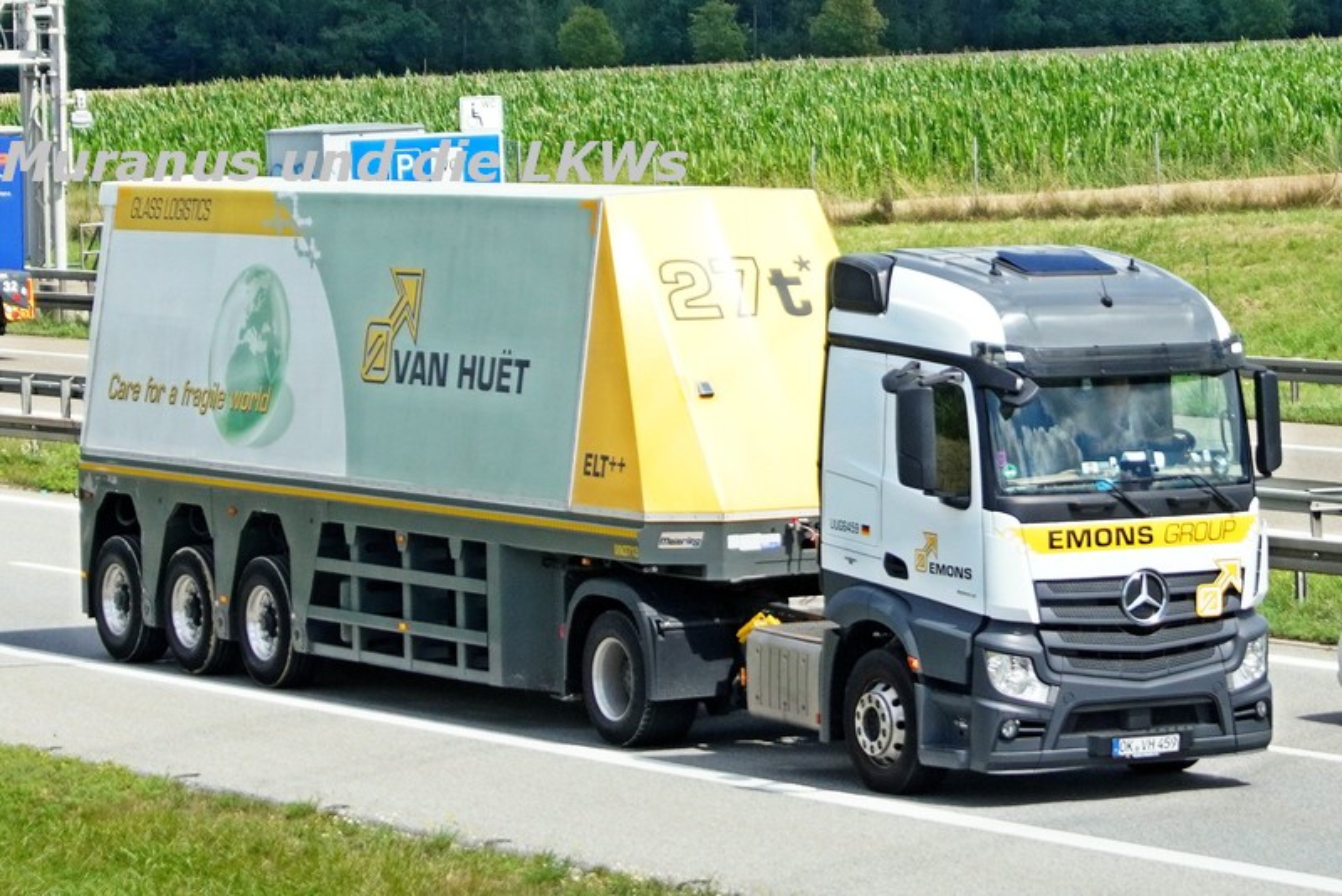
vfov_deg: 16.6
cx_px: 671
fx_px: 3076
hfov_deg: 24.6
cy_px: 448
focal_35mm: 82
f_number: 5.6
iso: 1000
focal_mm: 55
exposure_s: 1/3200
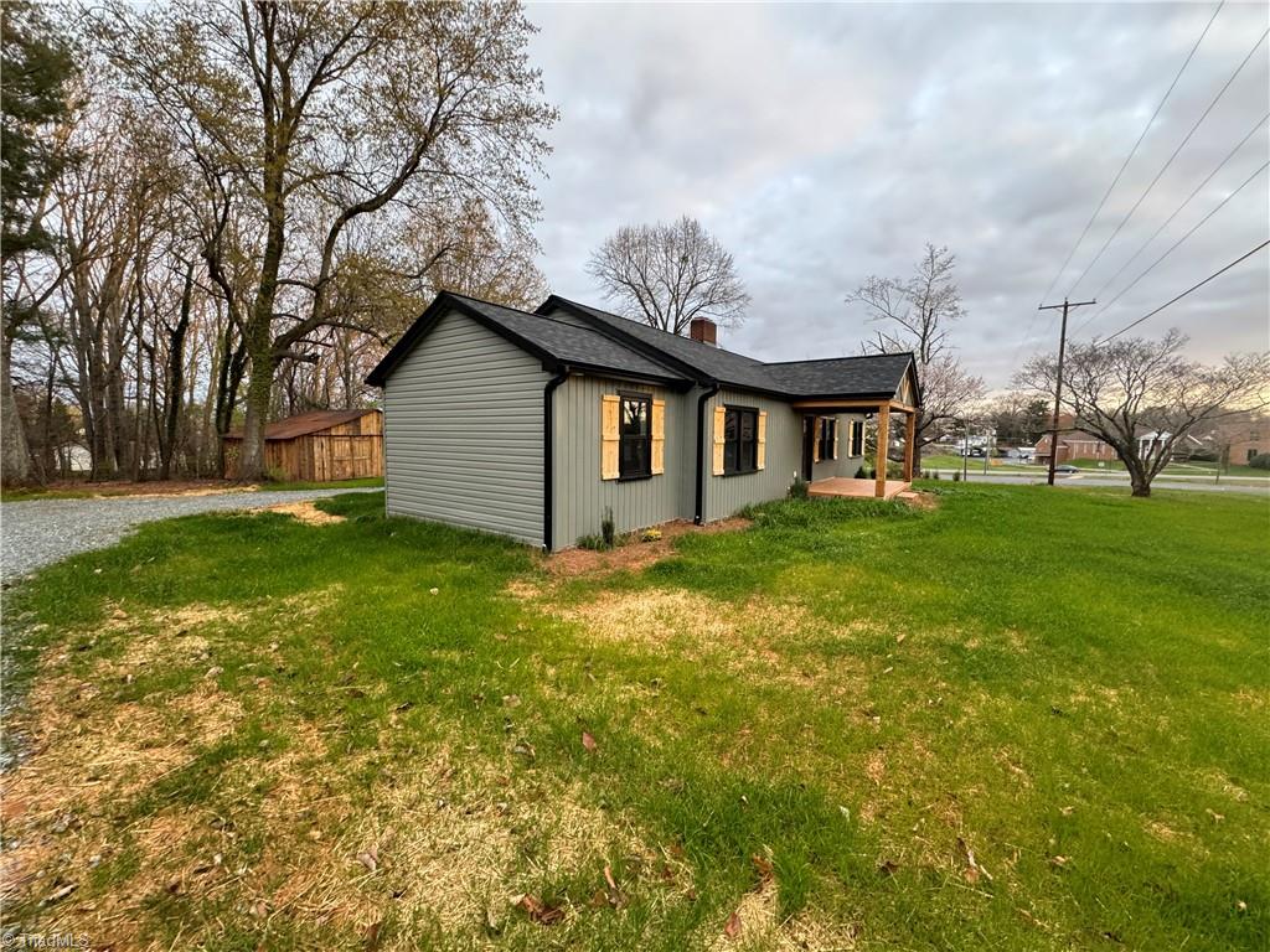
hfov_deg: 102.1
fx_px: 514
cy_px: 476
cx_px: 635
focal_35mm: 14
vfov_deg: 85.7
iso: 160
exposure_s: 1/99
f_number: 2.2
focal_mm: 2.22
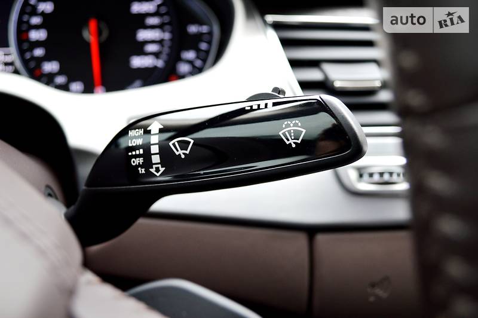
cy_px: 159
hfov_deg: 53.2
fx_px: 478
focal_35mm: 36
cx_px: 239
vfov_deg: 36.8
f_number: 4.2
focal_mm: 24
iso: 400
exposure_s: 1/80
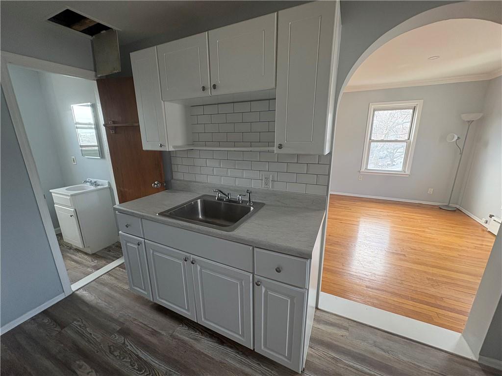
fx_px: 203
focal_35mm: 14
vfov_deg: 85.7
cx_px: 251
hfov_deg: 102.1
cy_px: 188
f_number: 2.2
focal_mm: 2.22
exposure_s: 1/86
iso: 200
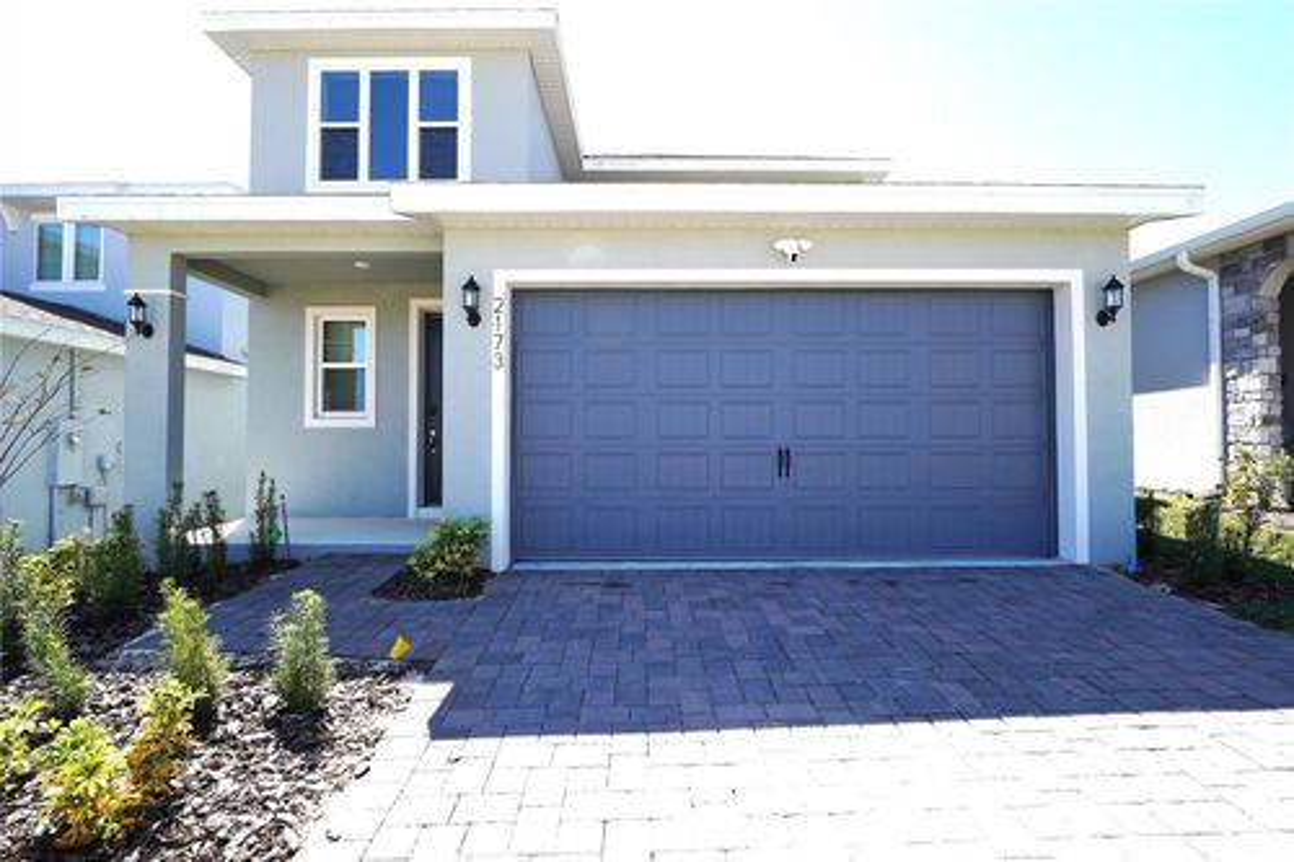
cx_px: 647
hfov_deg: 94.3
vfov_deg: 71.4
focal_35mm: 17
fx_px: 600
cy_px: 431
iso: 100
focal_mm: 16.7
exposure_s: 1/250
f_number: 5.6
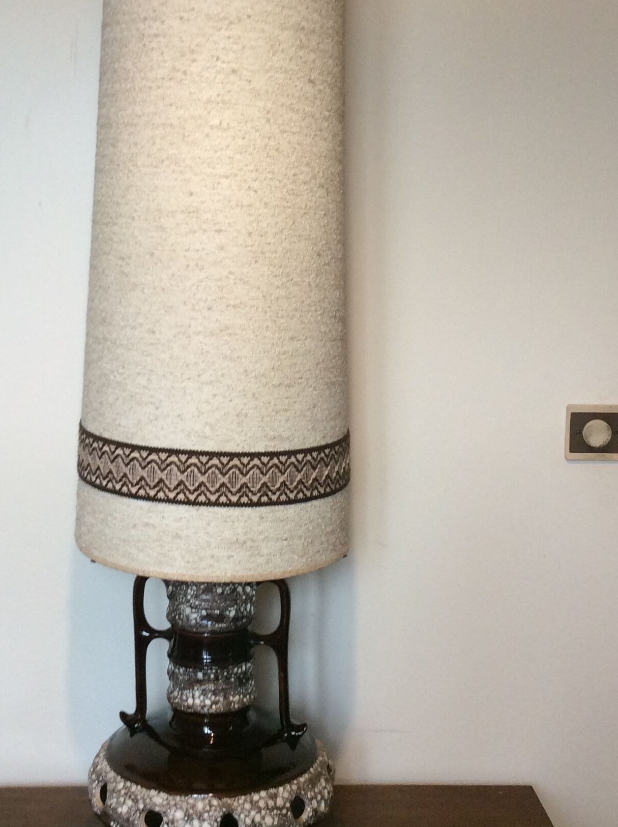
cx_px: 241
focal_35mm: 51
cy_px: 348
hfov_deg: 28.4
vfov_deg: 37.4
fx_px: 1217
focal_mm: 3.3
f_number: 2.4
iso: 64
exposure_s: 1/25
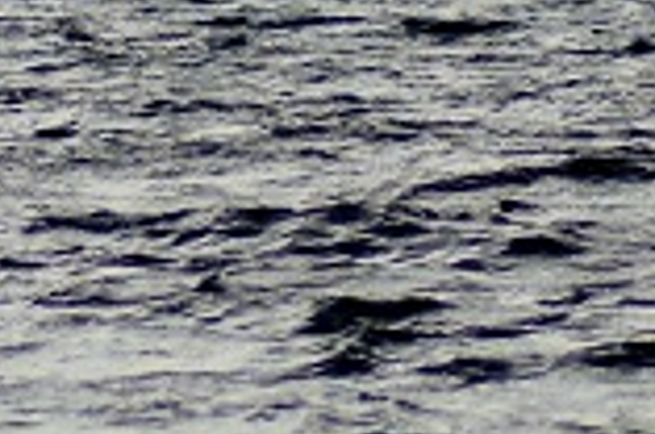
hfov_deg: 1.9
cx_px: 490
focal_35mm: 1066
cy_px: -762
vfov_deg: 1.3
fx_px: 19356
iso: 320
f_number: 4.5
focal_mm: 112
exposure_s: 1/4000
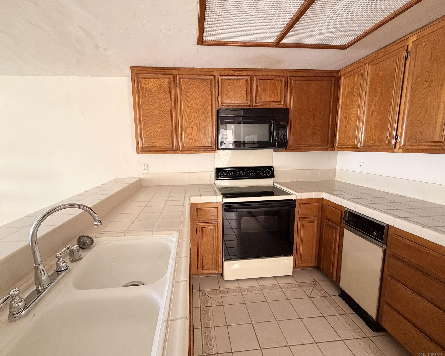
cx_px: 211
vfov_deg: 84.0
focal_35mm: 15
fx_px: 198
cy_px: 175
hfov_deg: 96.7
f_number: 2.2
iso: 400
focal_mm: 2.22
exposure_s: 1/60
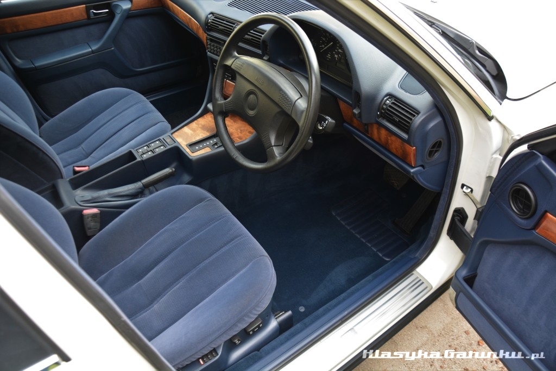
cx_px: 278
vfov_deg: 47.9
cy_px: 186
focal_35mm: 27
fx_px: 417
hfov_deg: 67.4
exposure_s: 1/60
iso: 640
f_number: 4
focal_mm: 18
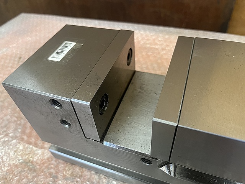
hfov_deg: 67.3
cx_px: 122
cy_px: 92
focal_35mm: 26
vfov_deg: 53.1
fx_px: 184
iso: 160
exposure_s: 1/60
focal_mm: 5.1
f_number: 1.6
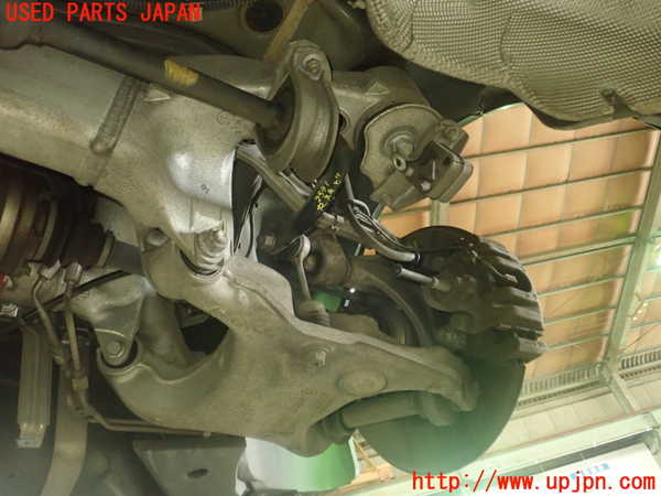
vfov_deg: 46.8
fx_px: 573
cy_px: 248
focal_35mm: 30
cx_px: 330
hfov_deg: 60.0
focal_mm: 5.5
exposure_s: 1/30
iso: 1000
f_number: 2.3
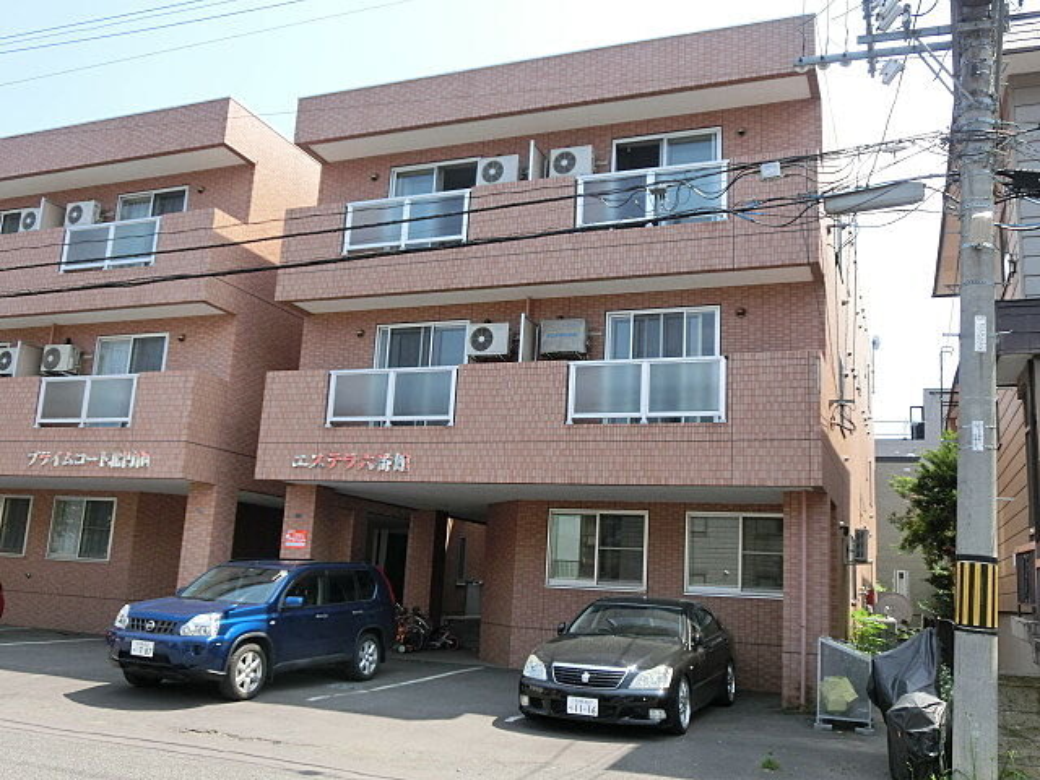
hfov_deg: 55.4
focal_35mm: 33
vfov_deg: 42.9
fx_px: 991
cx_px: 520
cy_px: 390
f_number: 3.7
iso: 80
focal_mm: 5.93
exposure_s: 1/320
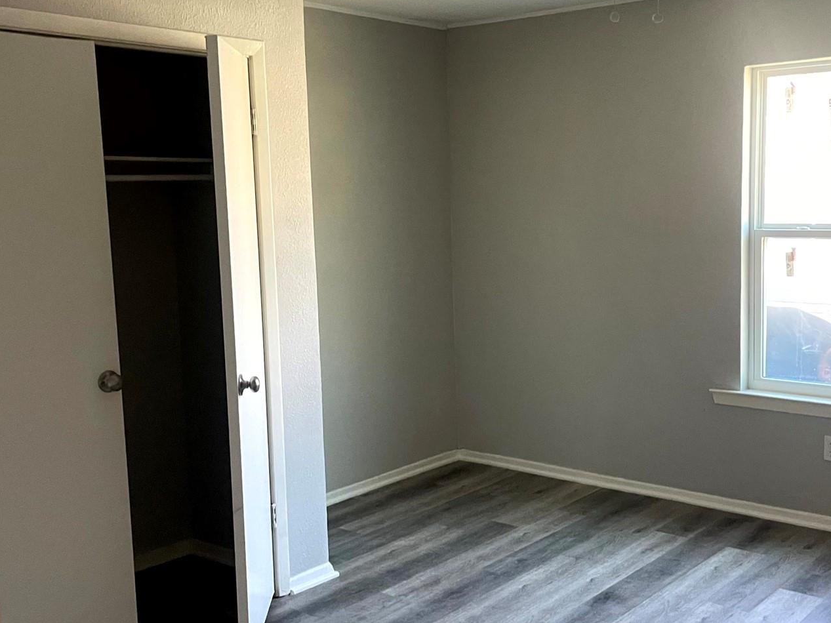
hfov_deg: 44.6
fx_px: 1008
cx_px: 492
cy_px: 319
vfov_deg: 34.3
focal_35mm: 42
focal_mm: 4.2
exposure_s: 1/60
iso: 200
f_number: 1.6
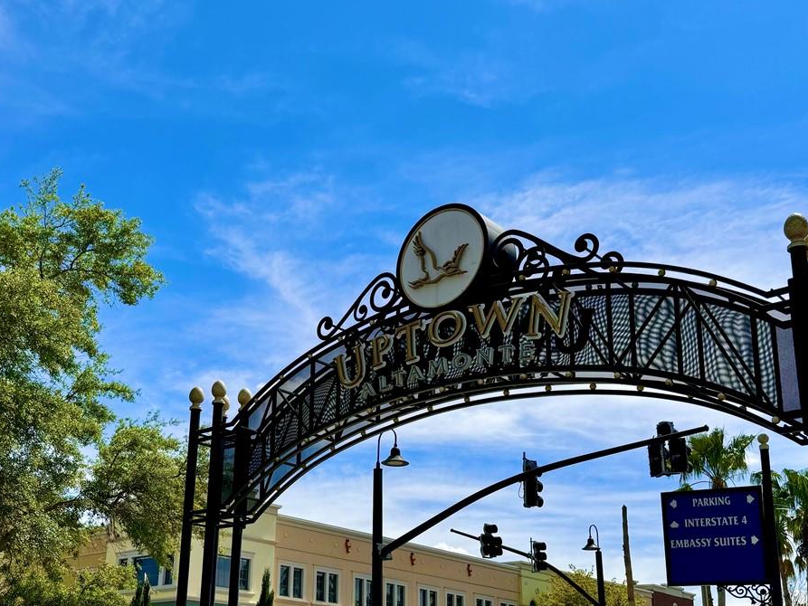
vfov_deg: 33.4
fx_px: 1004
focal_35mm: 43
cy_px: 397
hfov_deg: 43.7
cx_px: 338
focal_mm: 6.76
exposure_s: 1/9009
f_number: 1.78
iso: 80
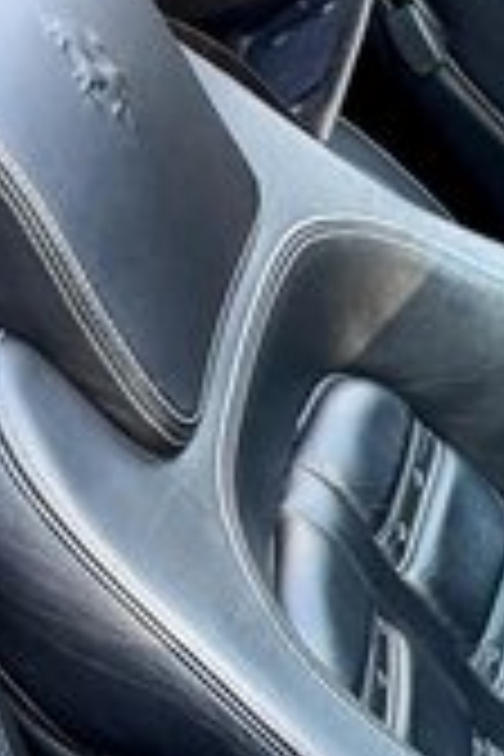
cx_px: 1048
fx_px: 2499
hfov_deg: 10.5
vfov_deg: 17.1
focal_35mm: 119
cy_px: 562
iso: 125
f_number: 1.78
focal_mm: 6.76
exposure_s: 1/157
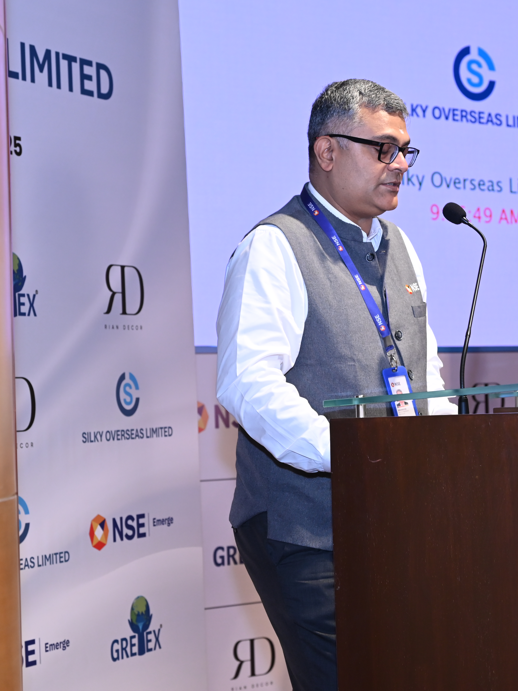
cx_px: 335
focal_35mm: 86
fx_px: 1716
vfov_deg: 22.8
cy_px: 347
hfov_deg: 17.1
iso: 1250
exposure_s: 1/125
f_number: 5.6
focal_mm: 59
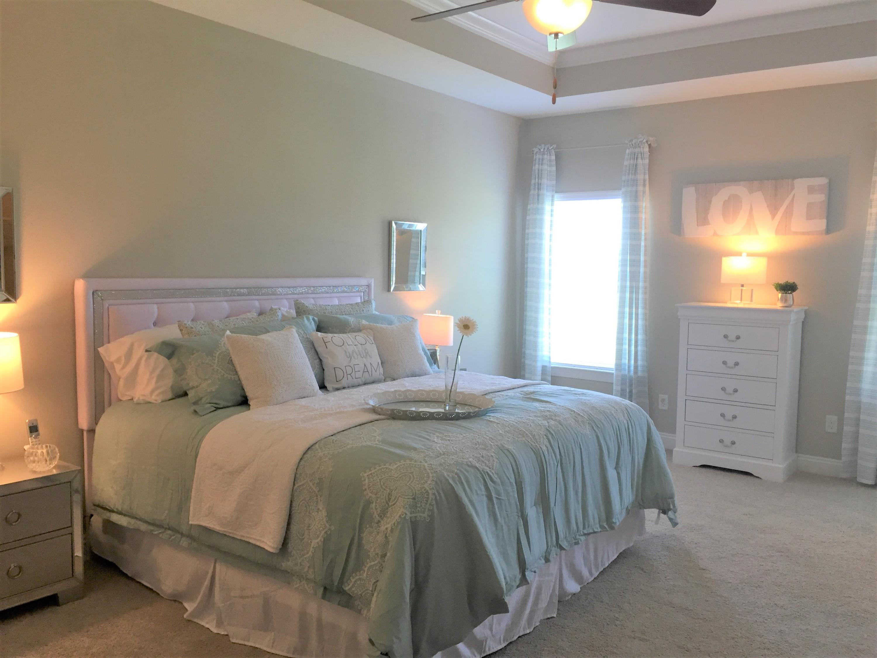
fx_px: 735
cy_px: 329
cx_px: 438
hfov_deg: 61.7
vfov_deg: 48.2
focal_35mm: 29
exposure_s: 1/30
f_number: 2.2
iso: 40
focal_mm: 4.15
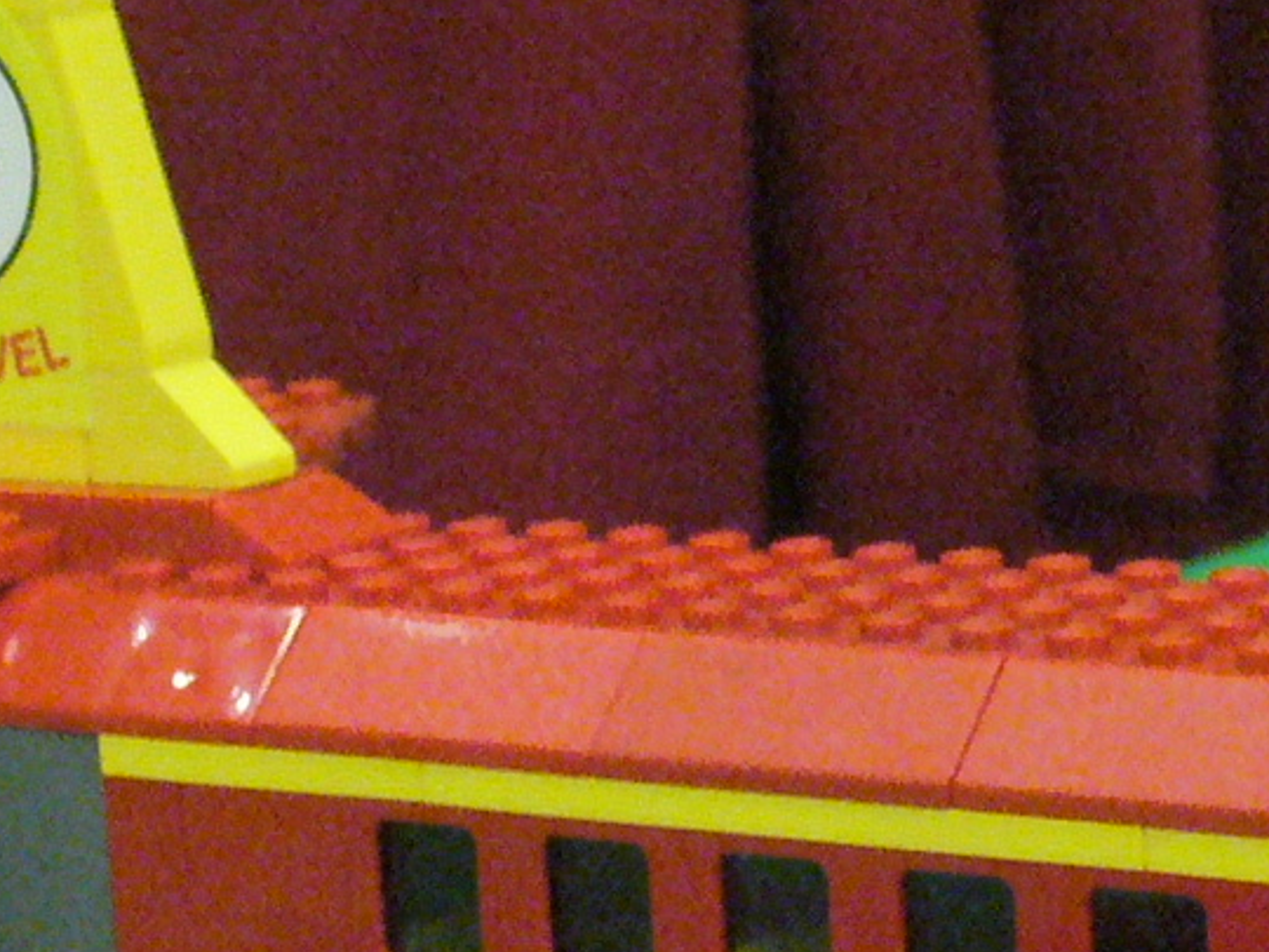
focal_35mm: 154
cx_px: 964
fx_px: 5646
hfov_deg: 12.8
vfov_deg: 9.6
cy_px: 872
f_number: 2.9
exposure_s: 1/30
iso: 400
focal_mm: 7
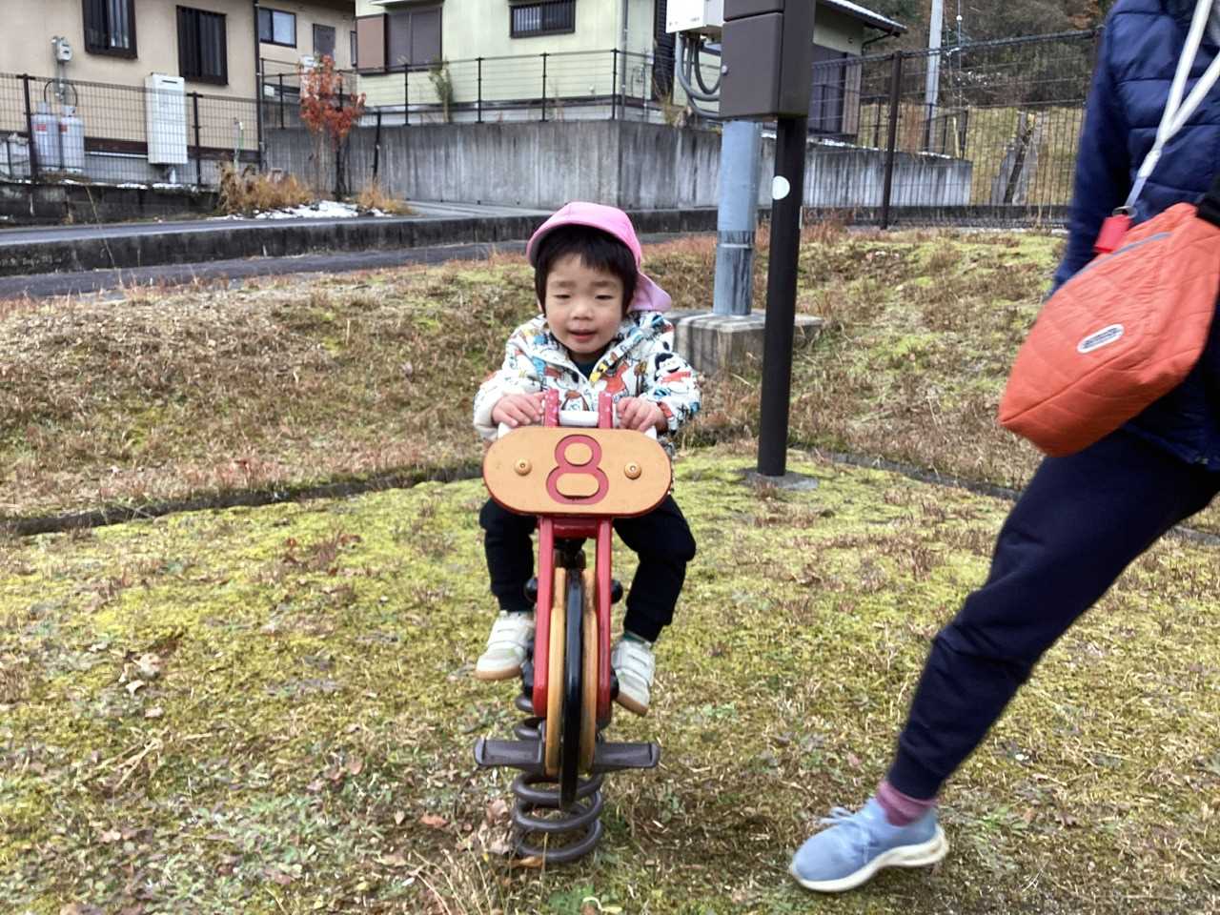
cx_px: 610
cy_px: 458
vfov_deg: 45.4
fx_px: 1093
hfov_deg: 58.4
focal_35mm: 31
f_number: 2.4
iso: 40
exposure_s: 1/120
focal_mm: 3.3
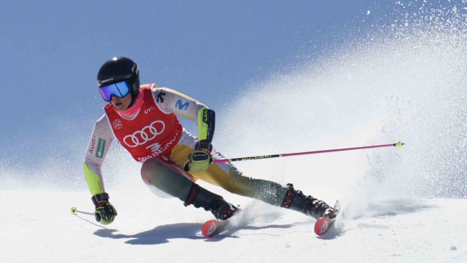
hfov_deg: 7.4
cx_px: 40
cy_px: 114
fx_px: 3591
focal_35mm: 290
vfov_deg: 4.2
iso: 800
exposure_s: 1/1250
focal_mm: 105
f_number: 5
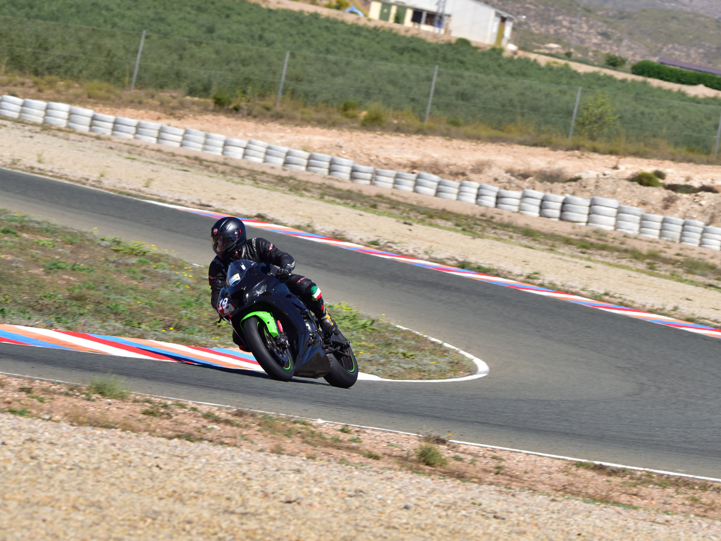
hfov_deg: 5.9
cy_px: 224
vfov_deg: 4.4
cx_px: 475
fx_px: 7039
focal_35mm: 338
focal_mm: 240
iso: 160
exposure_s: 1/400
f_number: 13
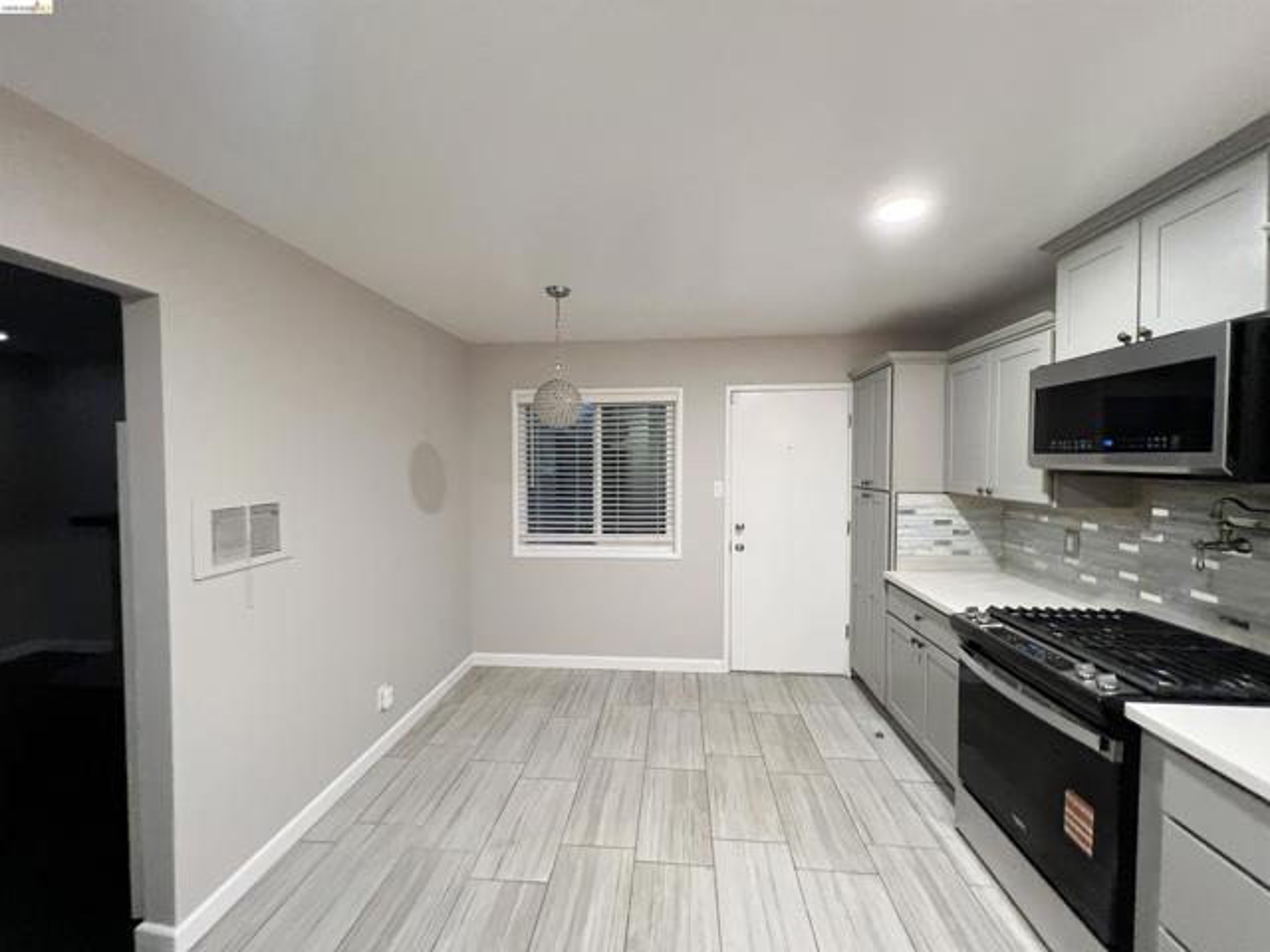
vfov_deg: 89.9
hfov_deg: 106.2
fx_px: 477
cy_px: 476
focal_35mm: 13
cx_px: 635
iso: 320
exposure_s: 1/60
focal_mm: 1.57
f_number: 1.8
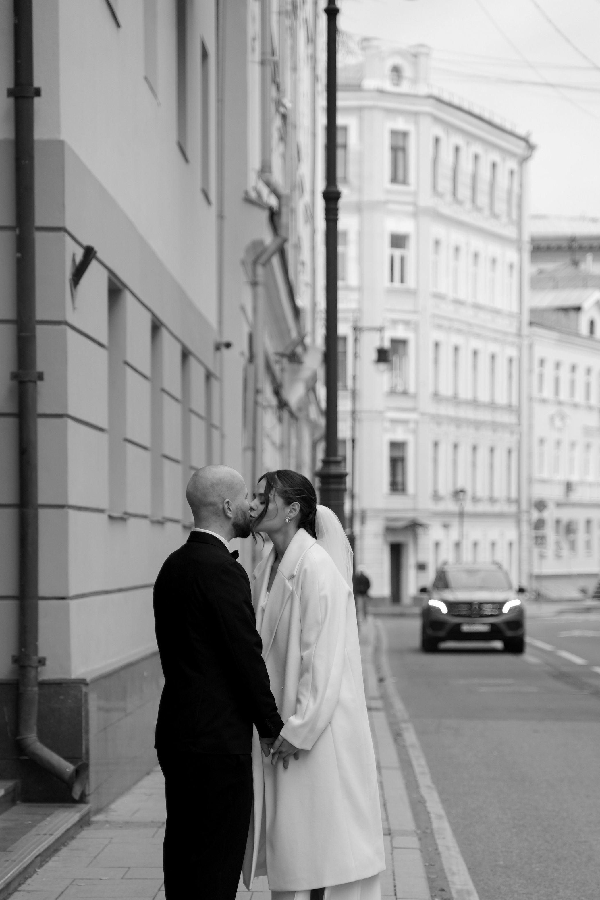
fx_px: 2175
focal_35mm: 87
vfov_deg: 23.3
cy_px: 538
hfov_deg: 15.7
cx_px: 321
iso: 250
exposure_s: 1/1000
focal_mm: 71
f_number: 2.8
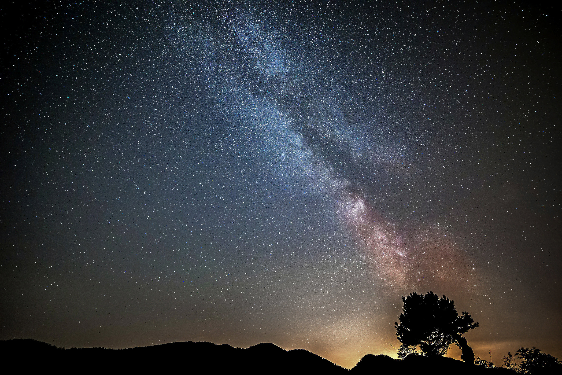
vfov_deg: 81.3
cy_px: 188
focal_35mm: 14
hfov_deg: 104.2
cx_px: 281
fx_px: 219
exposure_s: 20
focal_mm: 14
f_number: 2.8
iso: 3200
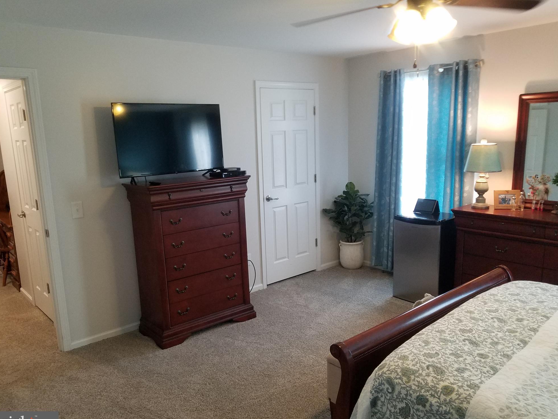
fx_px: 435
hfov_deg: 65.3
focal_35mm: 27
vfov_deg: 51.3
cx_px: 278
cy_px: 217
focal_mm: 4.2
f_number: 1.7
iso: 200
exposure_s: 1/60
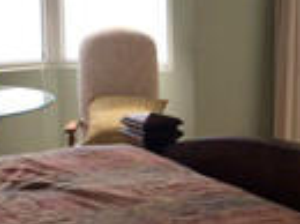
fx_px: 865
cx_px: 279
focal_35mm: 100
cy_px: 118
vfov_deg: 14.7
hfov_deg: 19.3
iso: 32
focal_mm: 4.15
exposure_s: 1/370
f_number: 2.2
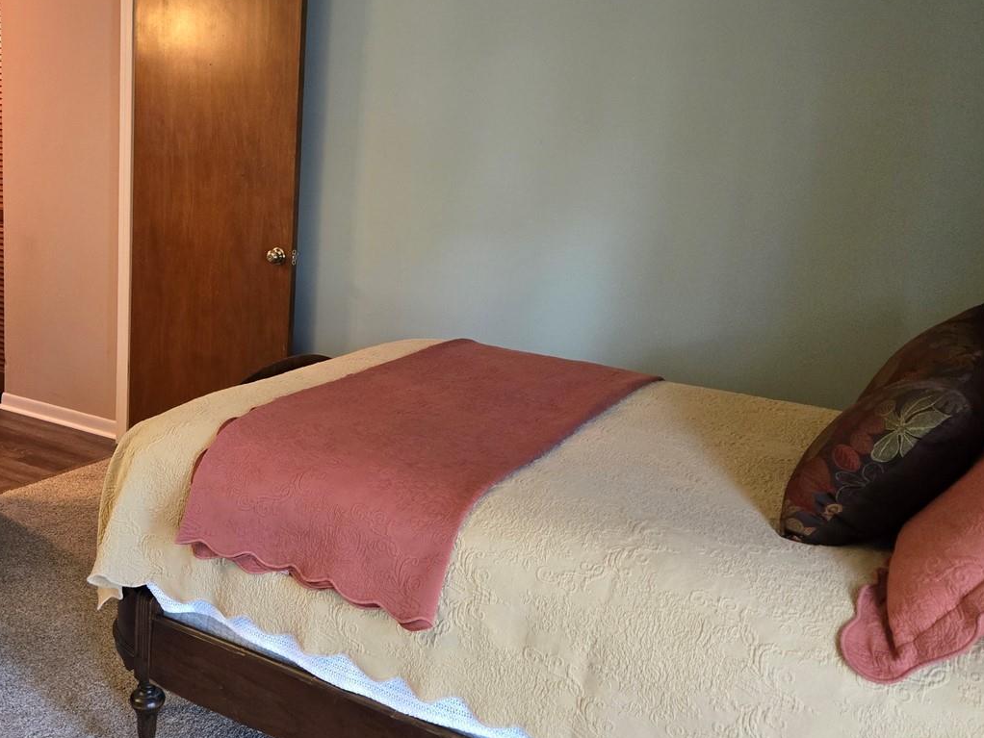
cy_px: 304
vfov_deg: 39.5
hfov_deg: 50.5
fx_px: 1024
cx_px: 334
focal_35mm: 36
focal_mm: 5.4
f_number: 1.8
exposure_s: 1/60
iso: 800
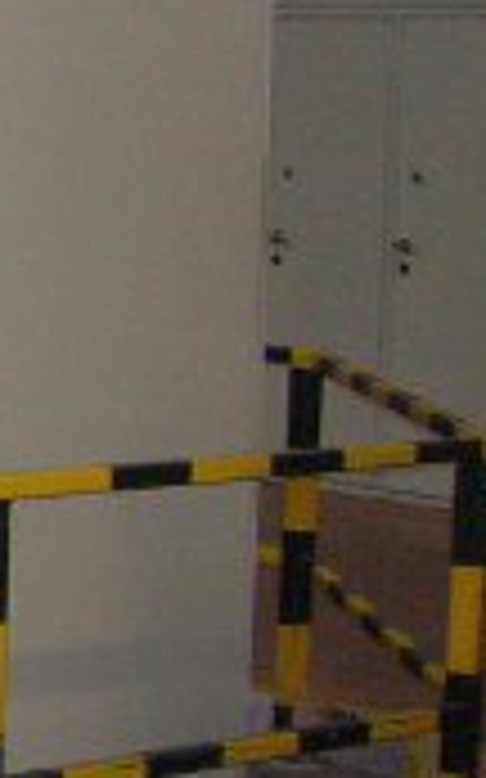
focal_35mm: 133
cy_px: 373
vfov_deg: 15.7
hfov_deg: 8.4
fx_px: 2821
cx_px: -918
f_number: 2.9
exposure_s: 1/60.1
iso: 195
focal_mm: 5.7
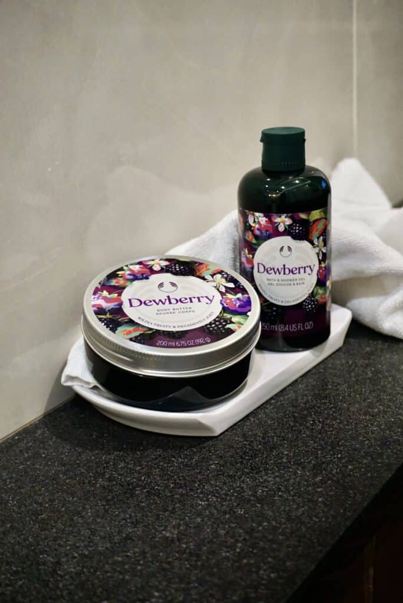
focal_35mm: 51
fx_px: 855
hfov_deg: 26.5
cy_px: 302
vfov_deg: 38.9
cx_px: 202
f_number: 5
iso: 3200
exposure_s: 1/50
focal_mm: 34
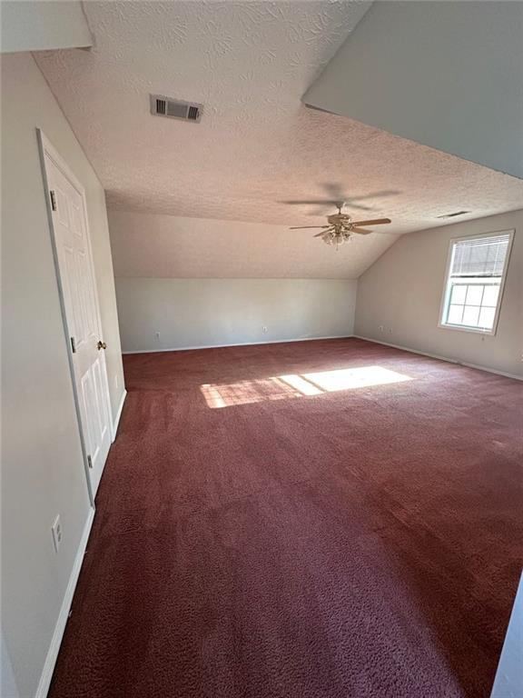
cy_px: 349
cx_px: 262
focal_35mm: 14
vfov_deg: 102.1
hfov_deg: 85.7
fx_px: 282
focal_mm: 2.22
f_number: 2.2
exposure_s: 1/99
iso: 320
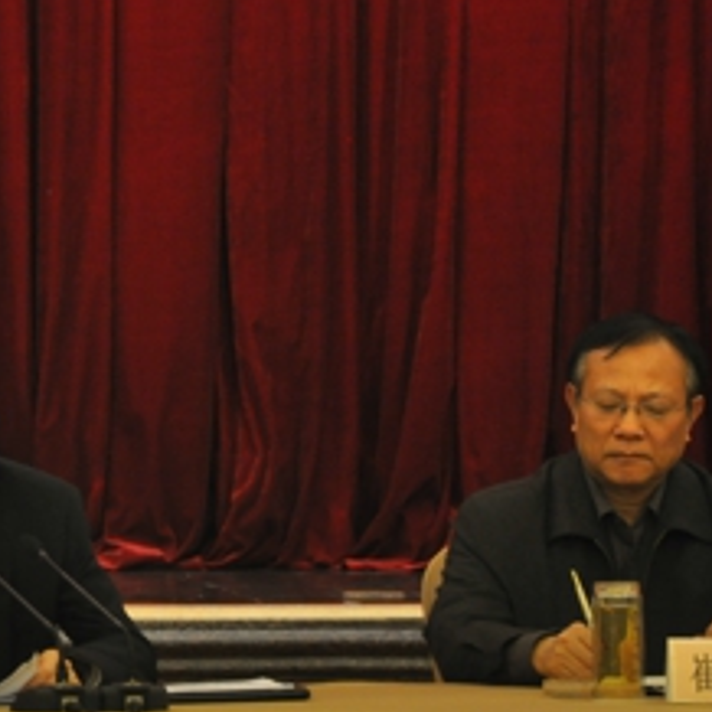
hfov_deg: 4.8
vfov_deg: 4.8
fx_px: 8544
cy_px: 415
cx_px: -91
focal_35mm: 367
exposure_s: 1/30
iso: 1100
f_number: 5.6
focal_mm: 105
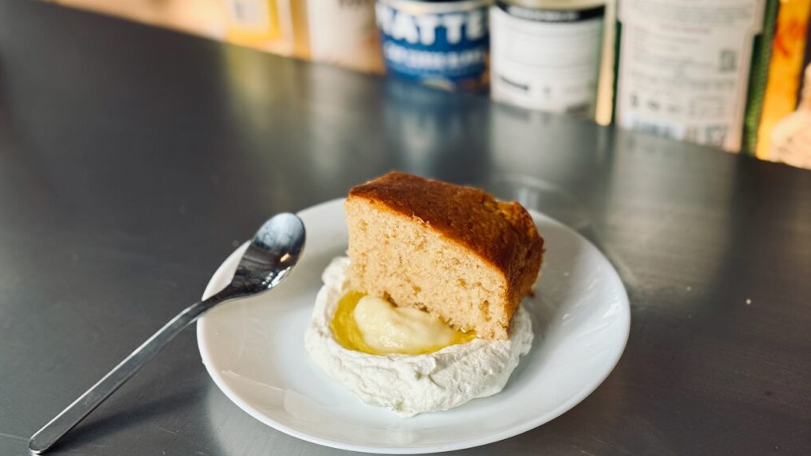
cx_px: 403
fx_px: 1140
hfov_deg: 39.2
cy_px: 238
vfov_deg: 22.6
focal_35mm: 53
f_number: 1.78
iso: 160
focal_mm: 6.76
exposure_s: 1/50
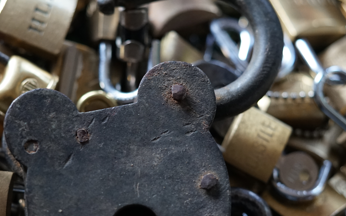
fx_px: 1565
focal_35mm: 166
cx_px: 124
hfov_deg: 12.6
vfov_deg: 7.9
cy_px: 142
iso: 2000
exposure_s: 1/100
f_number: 2.8
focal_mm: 90
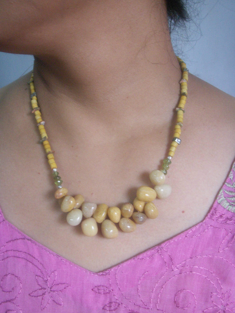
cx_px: 118
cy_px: 156
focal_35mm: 37
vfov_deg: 50.1
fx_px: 335
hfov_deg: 38.7
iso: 160
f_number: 3.5
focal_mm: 7.7
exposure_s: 1/15
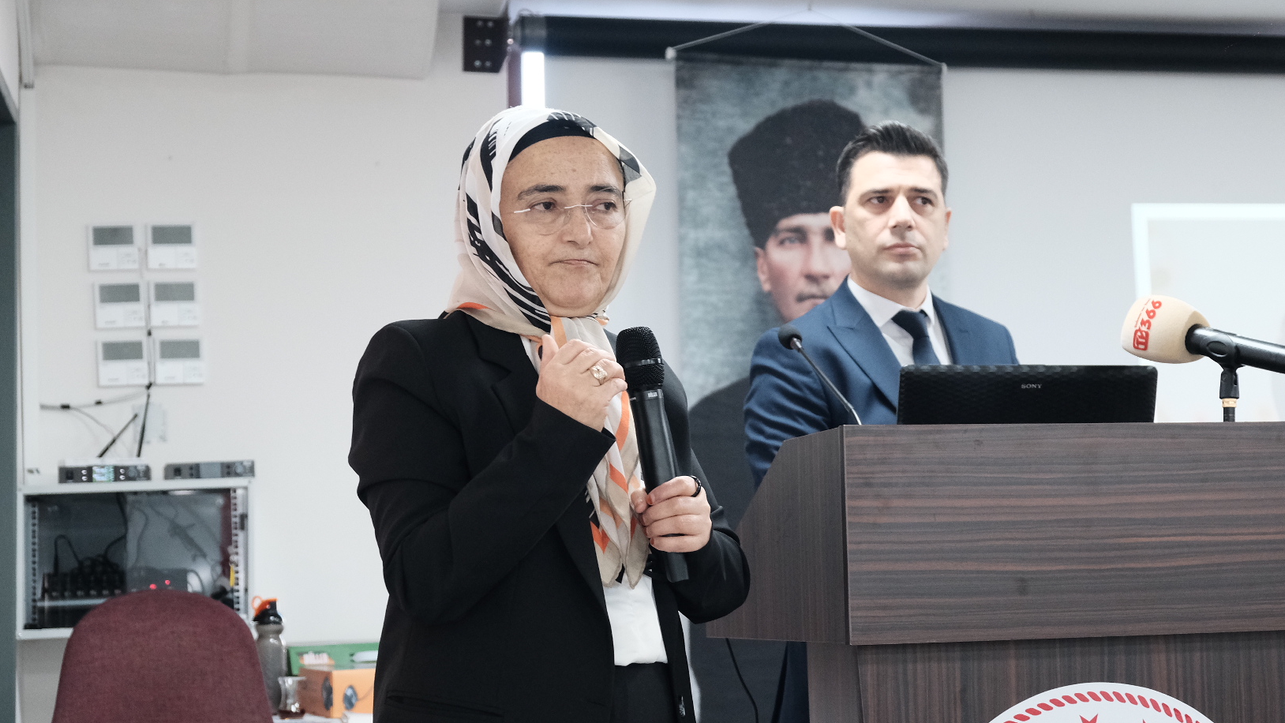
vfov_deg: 18.8
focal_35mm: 64
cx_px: 658
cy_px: 401
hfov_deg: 32.8
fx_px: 2181
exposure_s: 1/100
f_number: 3.6
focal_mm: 37.4
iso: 2500
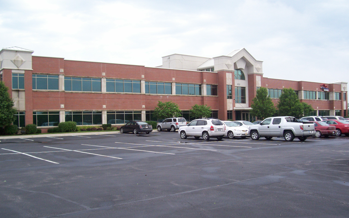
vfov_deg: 34.4
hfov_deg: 52.7
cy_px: 125
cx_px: 175
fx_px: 352
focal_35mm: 37
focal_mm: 5.6
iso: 80
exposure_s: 1/537
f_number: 2.7
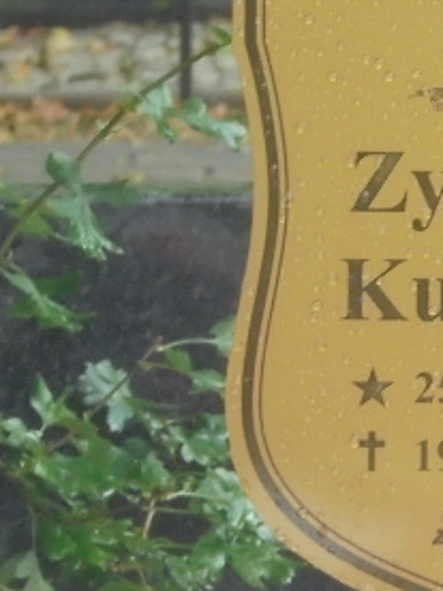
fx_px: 6177
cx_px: 569
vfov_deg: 5.5
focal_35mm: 362
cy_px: 195
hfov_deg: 4.1
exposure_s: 1/125
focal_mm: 27.6
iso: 400
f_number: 6.5
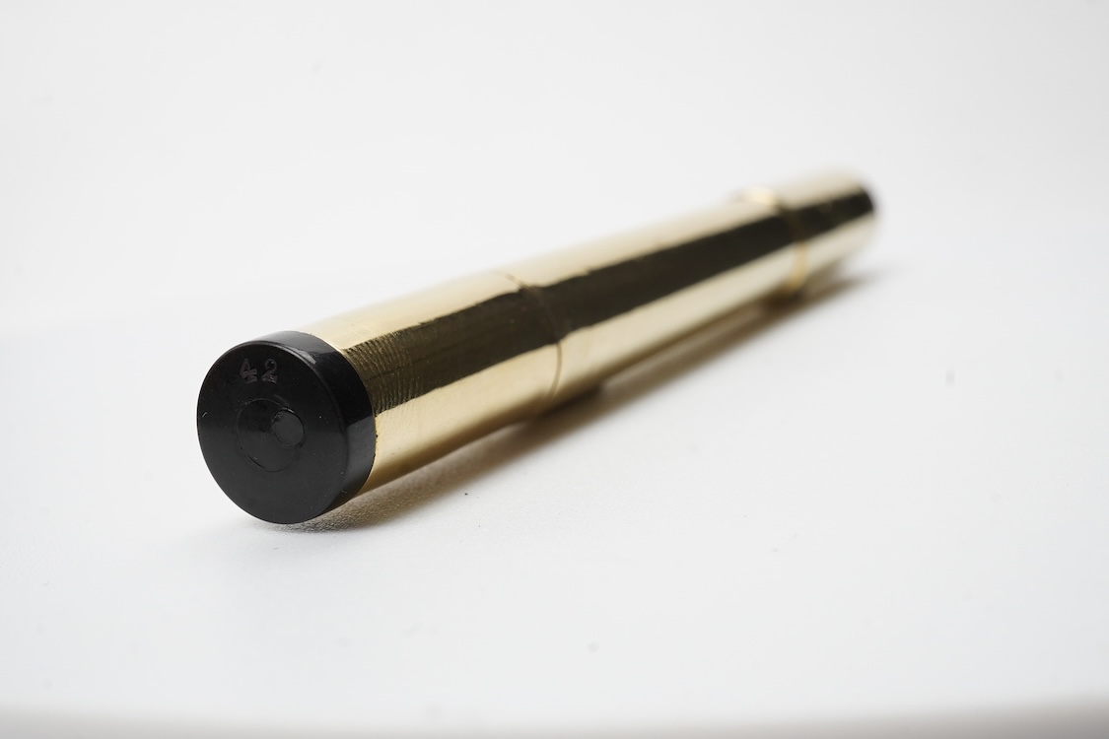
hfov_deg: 43.6
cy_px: 370
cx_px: 554
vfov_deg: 29.9
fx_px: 1386
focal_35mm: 45
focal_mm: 30
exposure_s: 1/100
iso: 640
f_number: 22
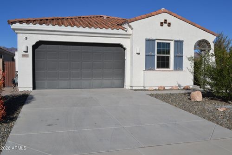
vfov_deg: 39.9
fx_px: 213
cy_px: 78
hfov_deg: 57.2
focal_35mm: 33
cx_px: 116
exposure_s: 1/320
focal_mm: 22
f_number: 9
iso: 100
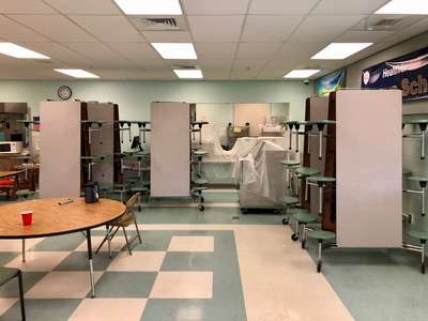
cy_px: 160
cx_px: 214
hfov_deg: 63.4
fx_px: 346
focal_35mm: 28
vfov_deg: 49.7
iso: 25
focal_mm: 4
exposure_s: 1/30
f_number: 1.8
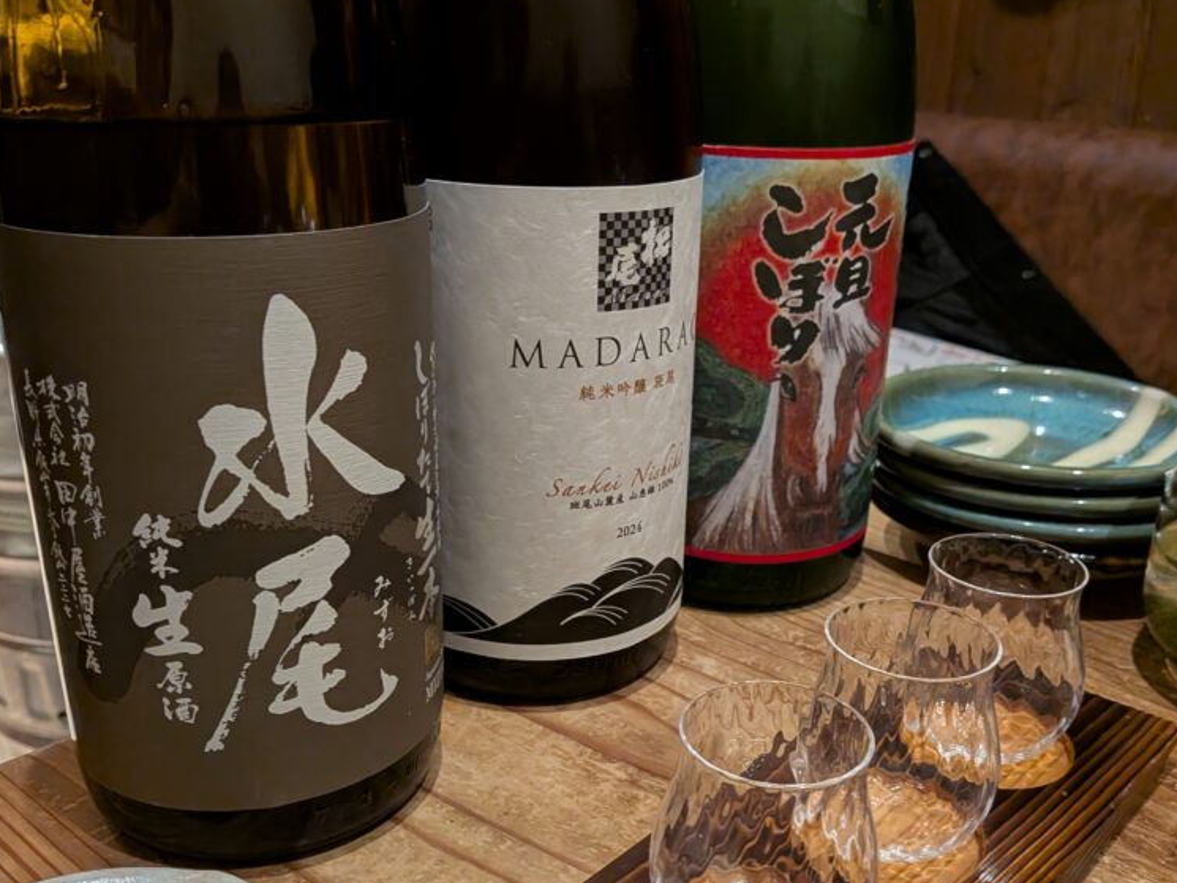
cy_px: 565
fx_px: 1122
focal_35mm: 33
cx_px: 604
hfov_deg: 55.3
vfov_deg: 42.5
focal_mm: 4.53
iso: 516
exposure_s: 1/33.3
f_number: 1.7
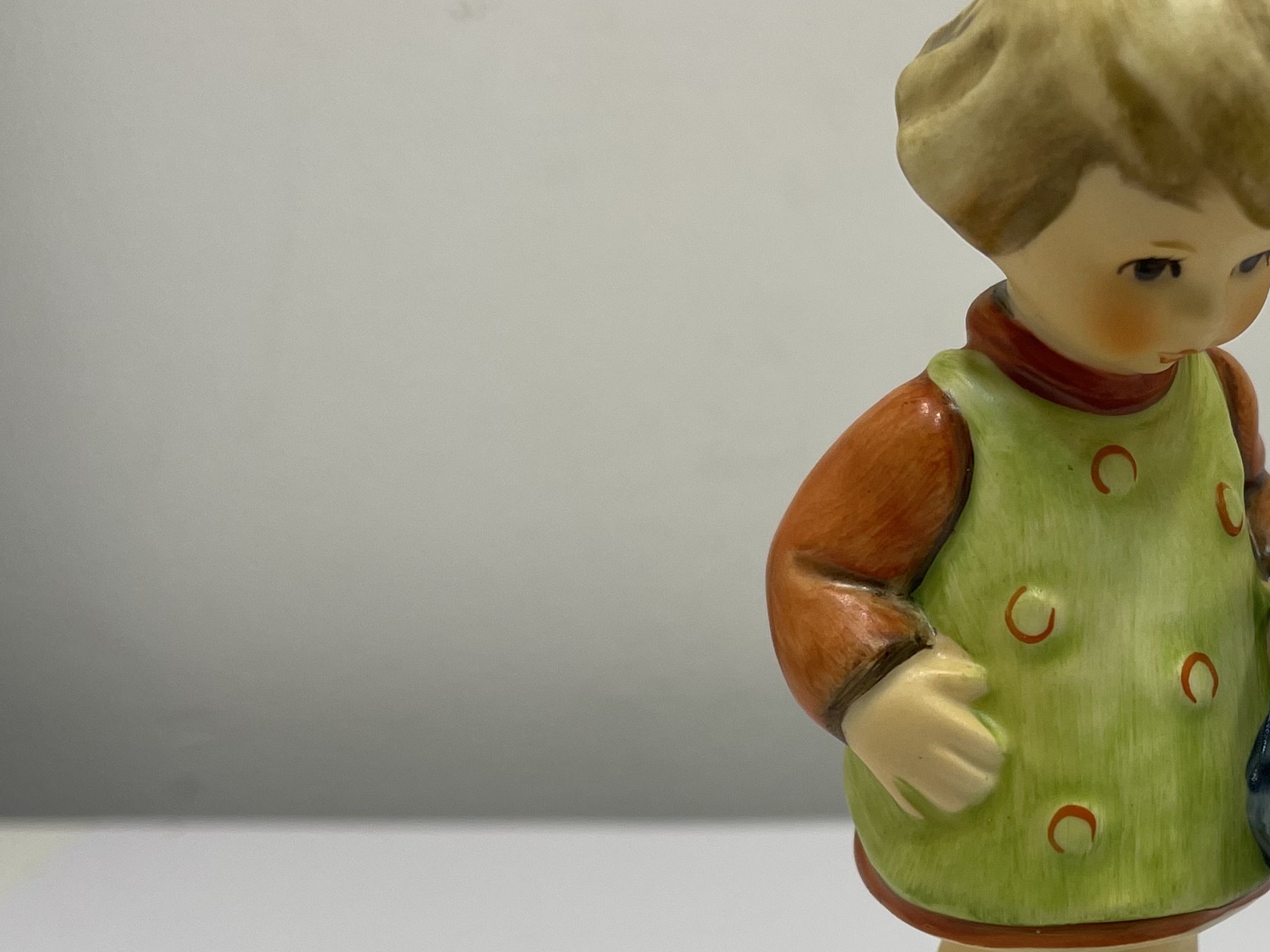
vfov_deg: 25.4
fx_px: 2091
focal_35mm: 57
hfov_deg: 32.0
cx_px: 1169
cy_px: 701
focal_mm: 5.1
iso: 32
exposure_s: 1/354
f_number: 1.6
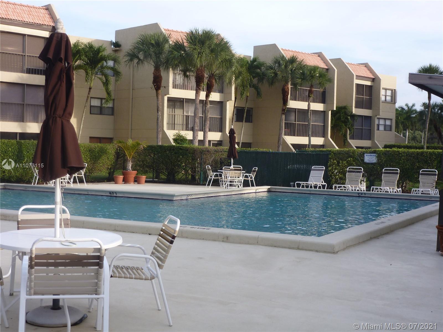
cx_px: 222
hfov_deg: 36.8
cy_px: 166
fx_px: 665
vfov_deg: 28.0
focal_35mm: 52
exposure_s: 1/200
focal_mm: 9.4
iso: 100
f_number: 4.3
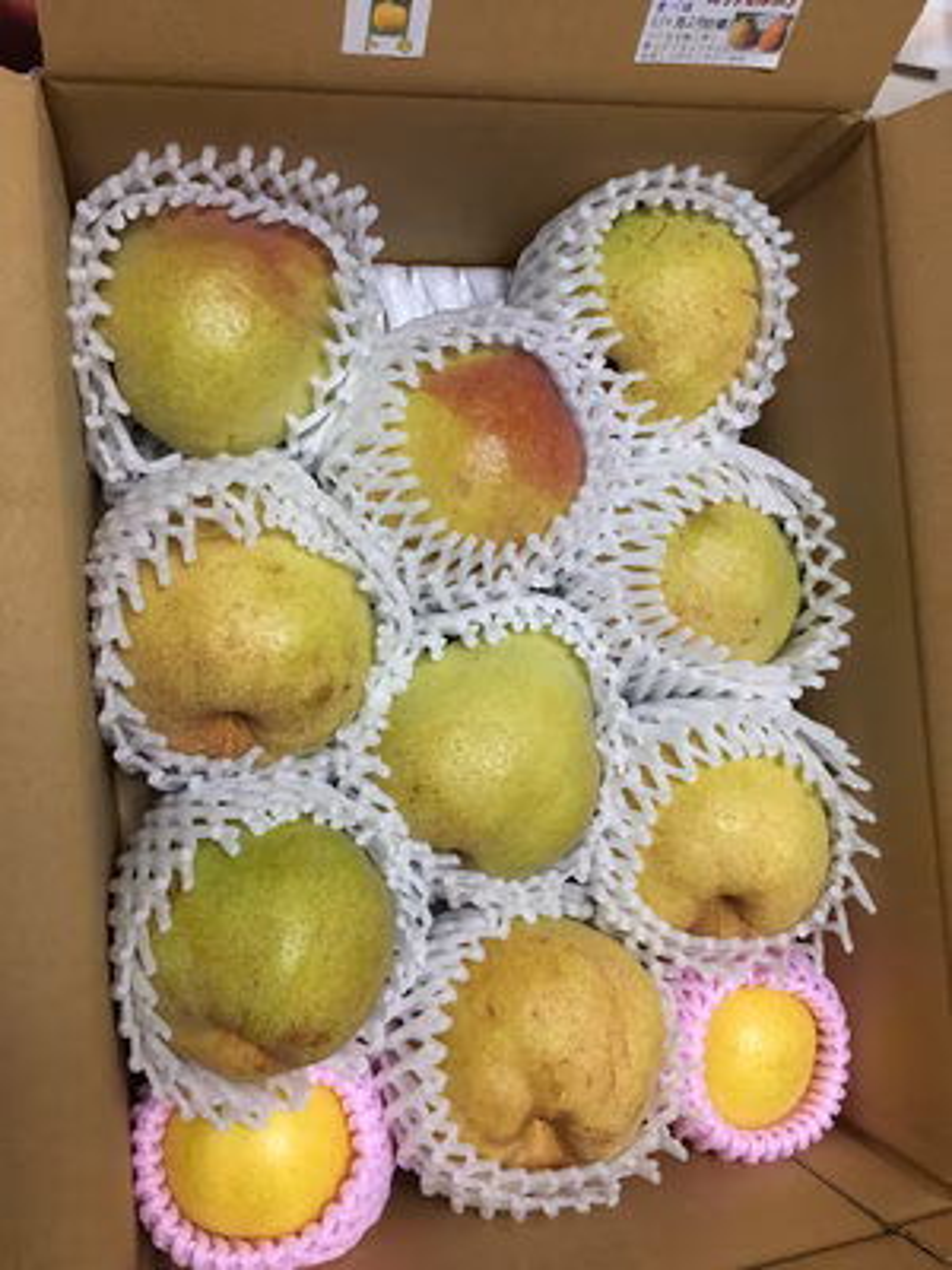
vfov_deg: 61.7
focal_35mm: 29
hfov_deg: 48.2
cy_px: 635
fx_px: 1063
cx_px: 476
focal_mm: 4.15
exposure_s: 1/17
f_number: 2.2
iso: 200
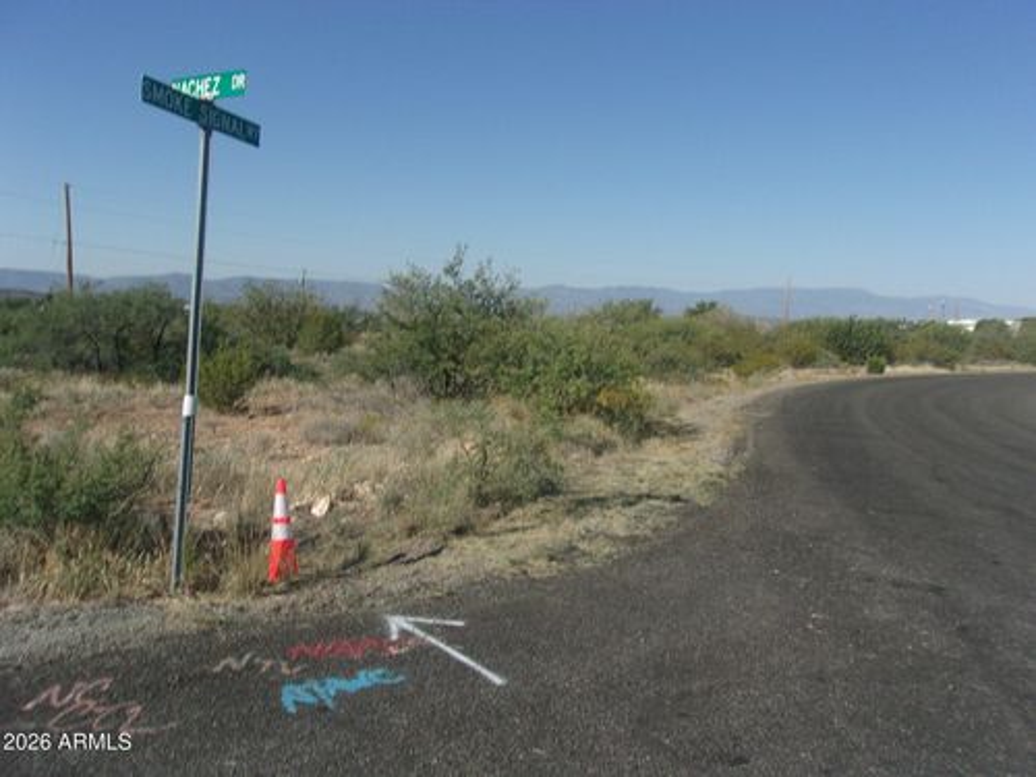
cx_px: 518
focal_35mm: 27
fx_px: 808
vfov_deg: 51.4
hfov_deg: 65.3
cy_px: 388
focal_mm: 4.9
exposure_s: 1/125
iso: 80
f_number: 10.4
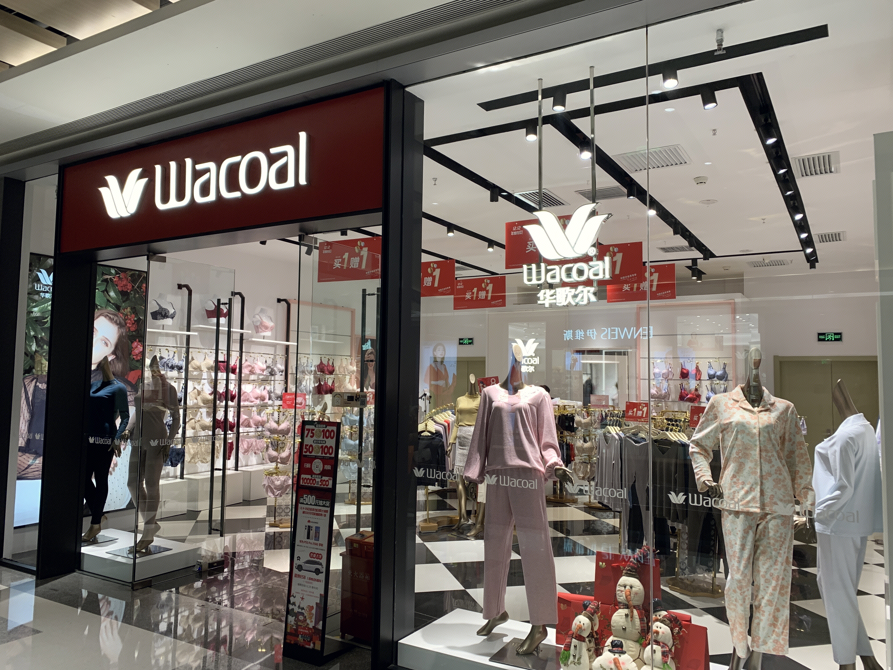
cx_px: 446
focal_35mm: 26
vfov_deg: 53.1
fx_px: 671
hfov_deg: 67.3
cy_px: 335
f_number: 1.8
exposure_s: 1/100
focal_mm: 4.25
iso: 50
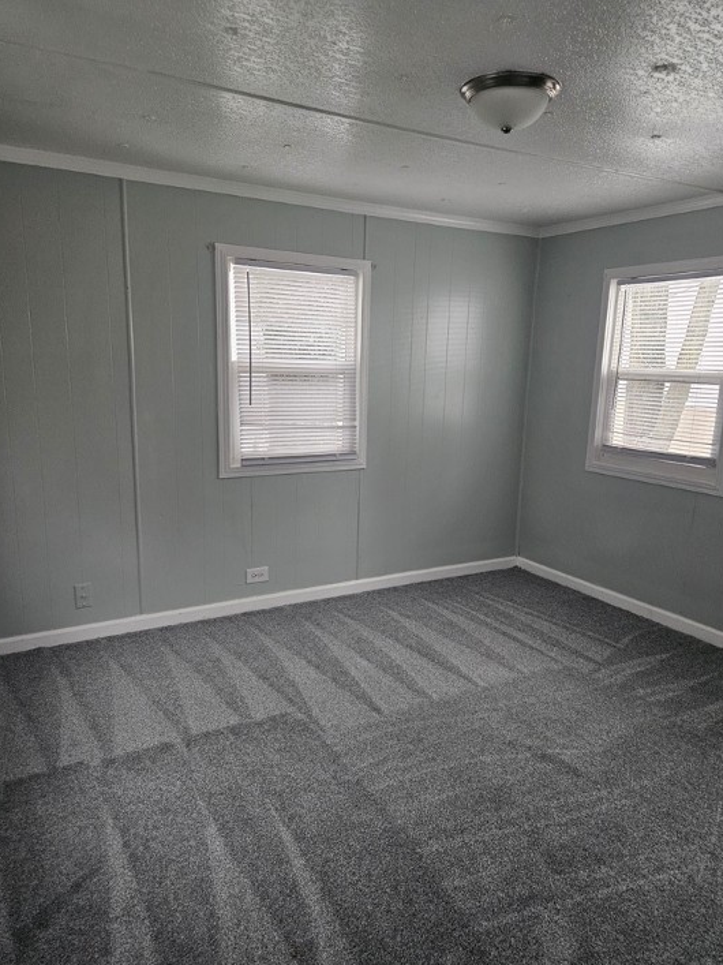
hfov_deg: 54.8
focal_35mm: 25
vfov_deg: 69.4
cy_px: 502
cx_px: 378
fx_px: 696
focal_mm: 5.4
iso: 1000
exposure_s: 1/120
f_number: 1.8
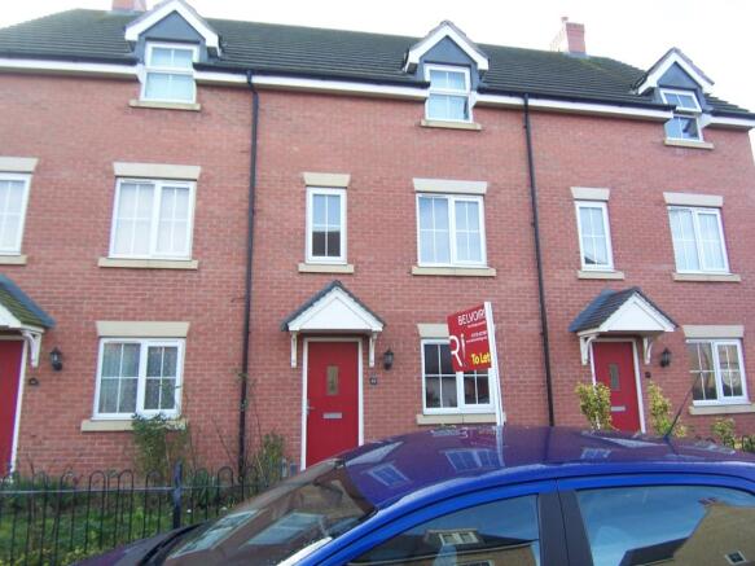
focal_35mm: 23
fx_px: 502
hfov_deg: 73.9
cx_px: 378
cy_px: 283
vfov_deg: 58.9
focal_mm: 3.8
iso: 64
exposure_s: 1/100
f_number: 2.8
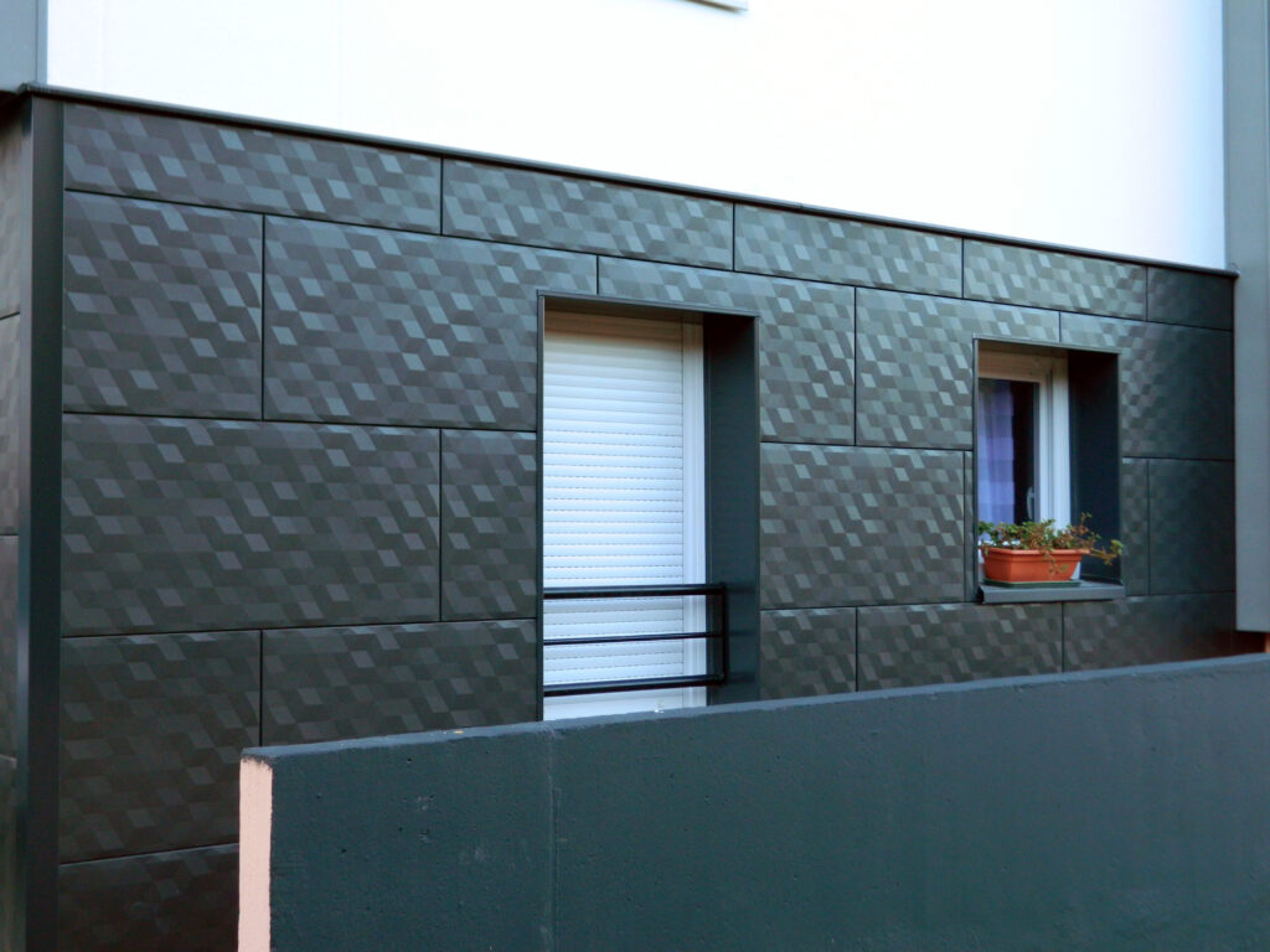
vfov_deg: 30.9
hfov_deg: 40.4
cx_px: 635
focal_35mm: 47
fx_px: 1724
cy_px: 476
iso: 160
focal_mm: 8.4
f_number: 3.6
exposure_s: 1/50
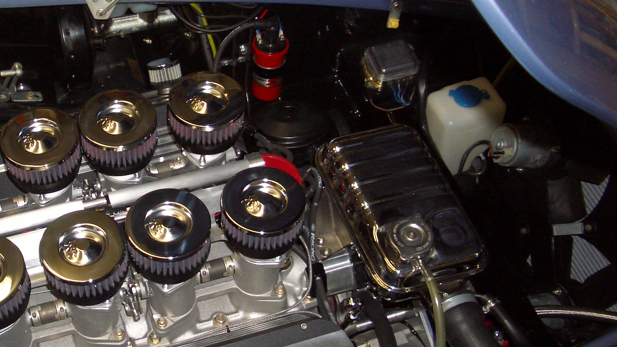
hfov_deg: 37.2
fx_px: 900
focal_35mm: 55
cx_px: 175
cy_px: 140
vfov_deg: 21.8
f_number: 2.6
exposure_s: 1/60
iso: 100
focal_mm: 5.8
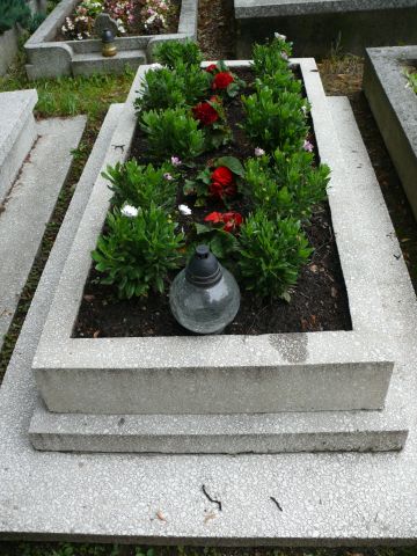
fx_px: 562
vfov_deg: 52.6
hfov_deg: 40.7
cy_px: 278
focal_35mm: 35
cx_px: 208
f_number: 2.8
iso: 100
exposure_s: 1/125
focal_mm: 7.4
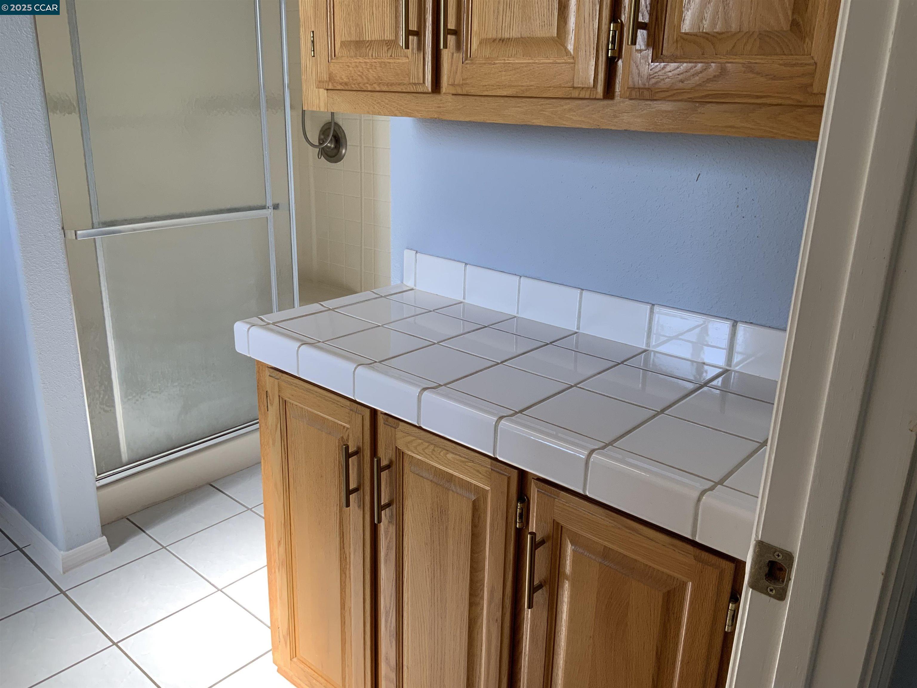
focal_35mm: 29
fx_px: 768
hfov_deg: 61.7
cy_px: 344
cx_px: 458
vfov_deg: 48.2
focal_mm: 3
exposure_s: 1/120
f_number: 1.8
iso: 32
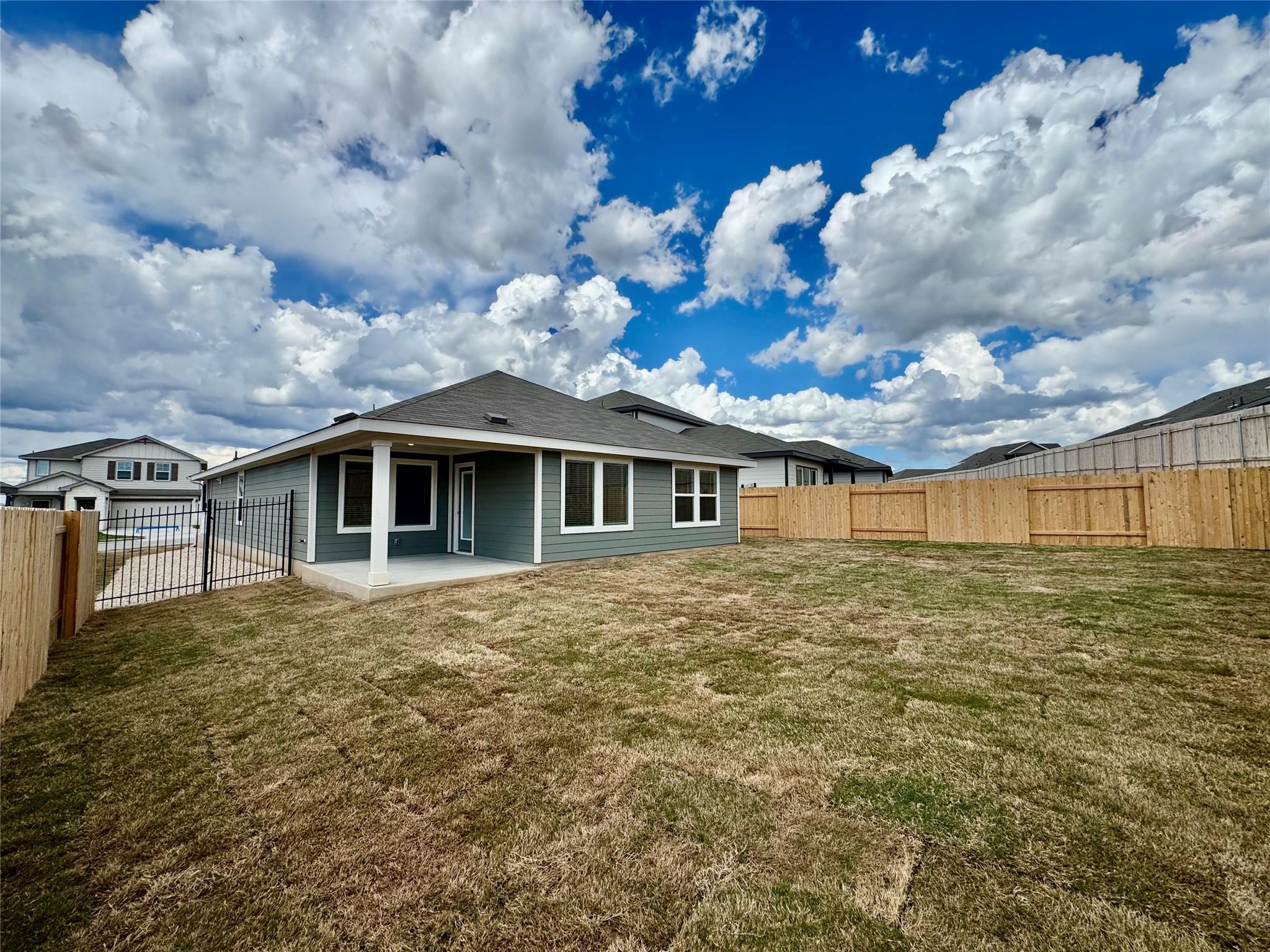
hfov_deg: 102.1
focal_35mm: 14
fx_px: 514
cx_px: 635
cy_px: 476
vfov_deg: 85.7
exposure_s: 1/2985
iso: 50
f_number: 2.2
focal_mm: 2.22
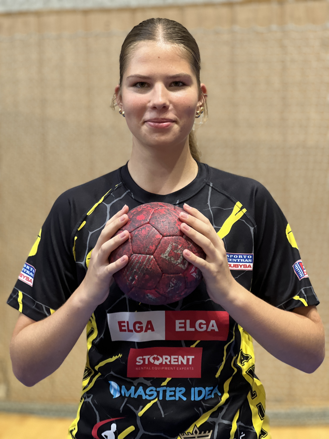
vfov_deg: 25.3
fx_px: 976
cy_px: 220
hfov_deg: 19.1
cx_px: 164
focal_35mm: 77
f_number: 2.8
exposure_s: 1/33
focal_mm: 9
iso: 250
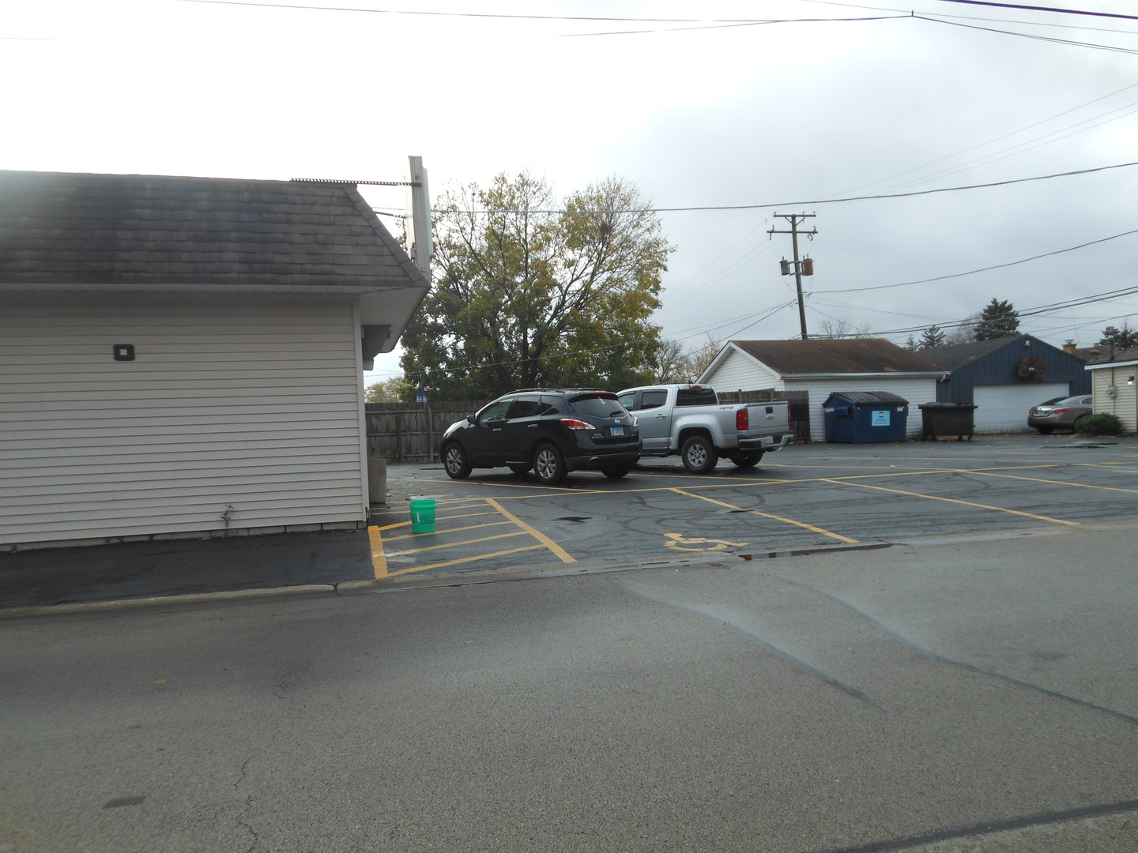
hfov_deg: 69.4
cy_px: 426
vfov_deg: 54.9
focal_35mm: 25
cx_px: 569
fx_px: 822
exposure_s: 1/640
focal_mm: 4.5
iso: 80
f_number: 3.2
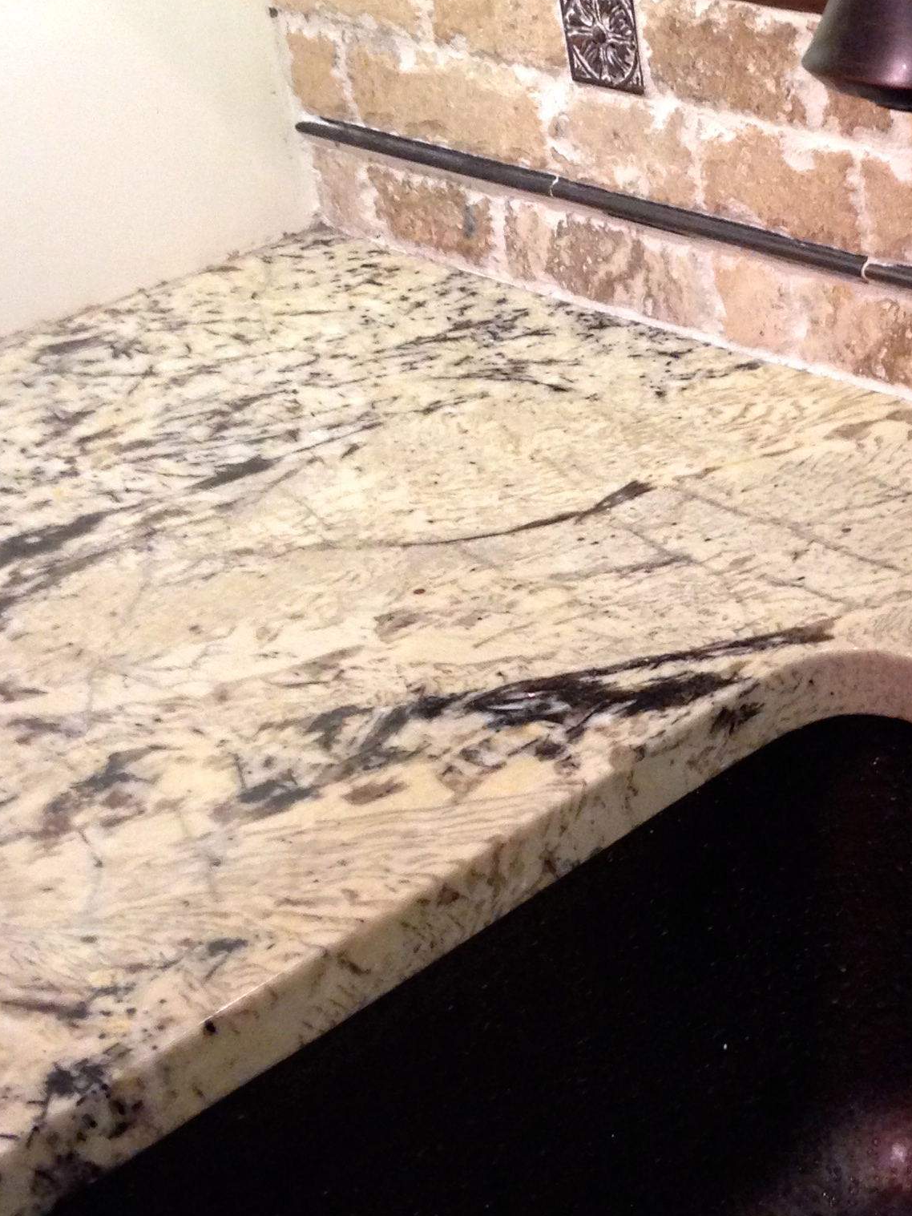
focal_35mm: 71
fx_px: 2494
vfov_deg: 27.4
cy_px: 577
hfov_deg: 20.0
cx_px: 951
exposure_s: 1/20
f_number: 2.4
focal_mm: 4.12
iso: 250
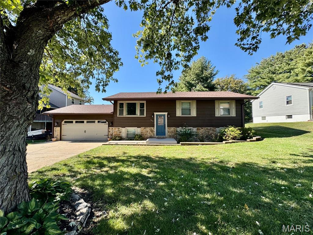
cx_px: 156
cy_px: 118
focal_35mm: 14
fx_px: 127
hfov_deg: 102.1
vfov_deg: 85.6
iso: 40
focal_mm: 2.22
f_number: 2.2
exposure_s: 1/713
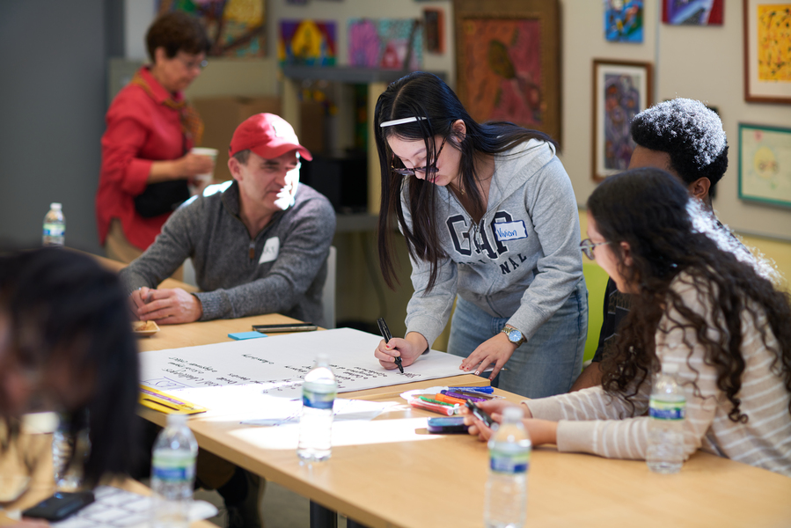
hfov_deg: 54.4
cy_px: 264
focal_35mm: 35
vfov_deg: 37.9
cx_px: 396
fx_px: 769
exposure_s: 1/250
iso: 200
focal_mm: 35
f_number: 2
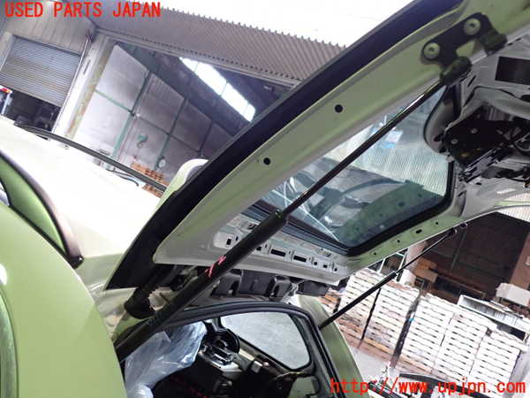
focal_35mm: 30
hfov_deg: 60.0
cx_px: 265
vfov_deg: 46.8
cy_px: 199
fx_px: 459
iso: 320
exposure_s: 1/30
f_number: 2.3
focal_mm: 5.4
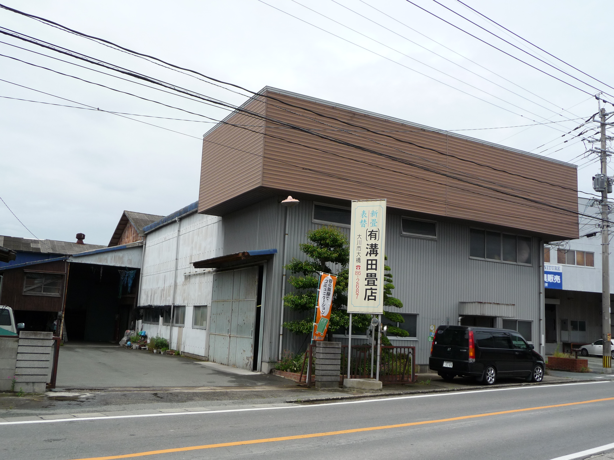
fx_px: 603
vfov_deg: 41.8
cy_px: 230
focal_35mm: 34
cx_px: 307
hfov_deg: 54.0
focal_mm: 5.6
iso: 100
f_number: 3.6
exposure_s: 1/1300
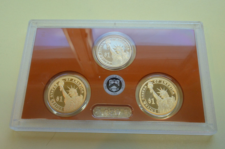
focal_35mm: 36
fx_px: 225
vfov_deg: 36.7
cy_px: 74
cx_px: 112
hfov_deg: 53.2
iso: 2500
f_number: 22
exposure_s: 1/25
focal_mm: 24
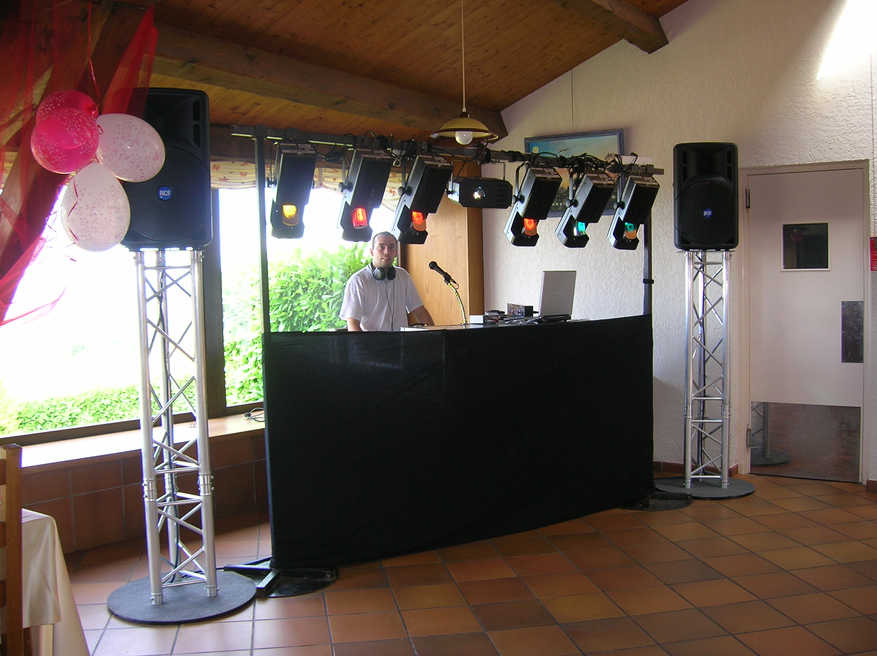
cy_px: 328
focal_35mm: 34
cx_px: 438
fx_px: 861
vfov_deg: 41.7
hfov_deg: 54.0
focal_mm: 5.7
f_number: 2.9
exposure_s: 1/30
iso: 50
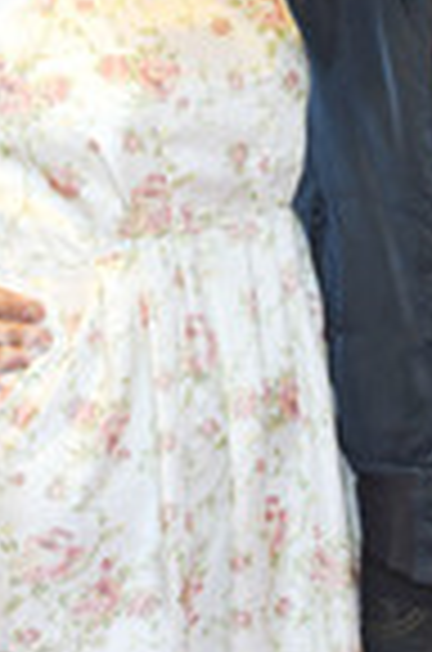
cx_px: 333
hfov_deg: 5.0
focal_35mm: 271
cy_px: 126
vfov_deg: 7.6
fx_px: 4901
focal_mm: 98
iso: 1250
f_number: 6.3
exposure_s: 1/160
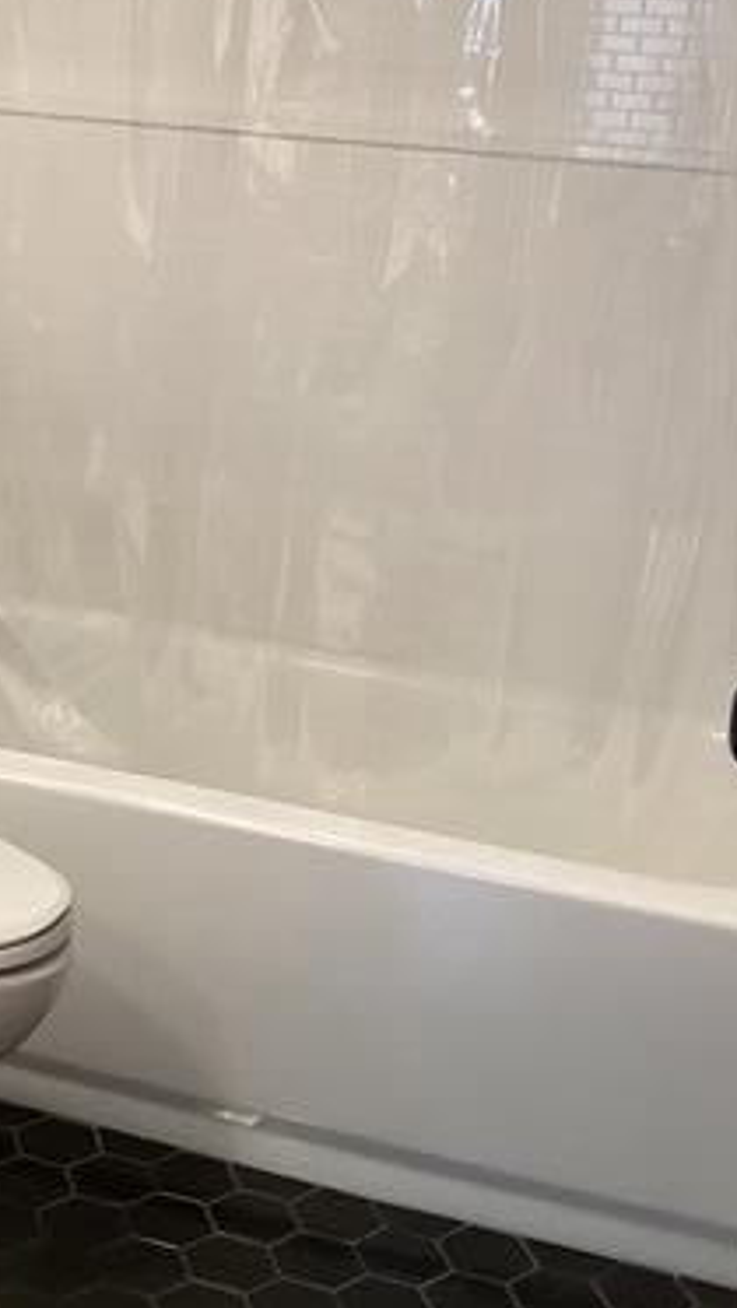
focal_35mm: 58
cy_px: 396
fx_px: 2014
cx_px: 84
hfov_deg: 20.4
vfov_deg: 35.5
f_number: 2.4
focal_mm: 3.3
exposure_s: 1/60
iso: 160
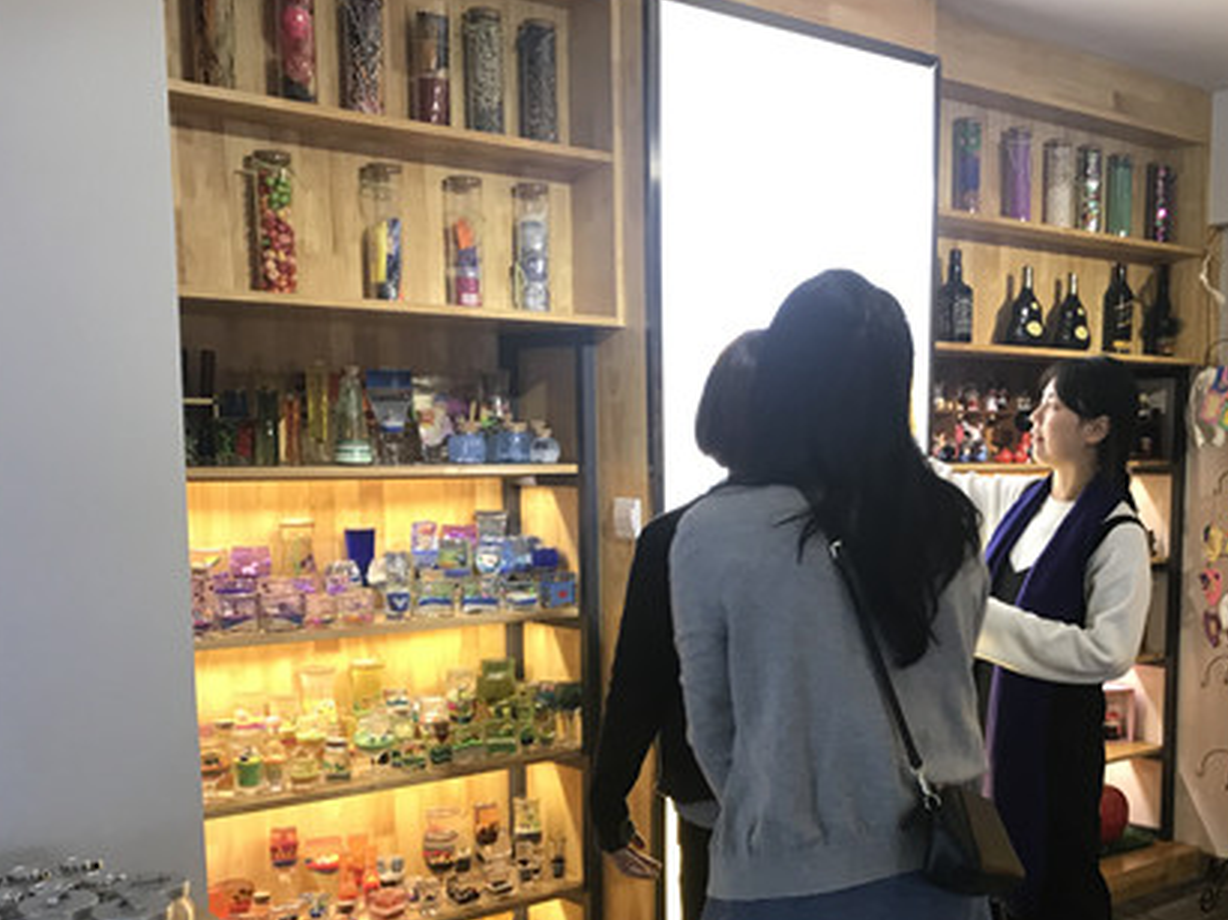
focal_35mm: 41
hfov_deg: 44.7
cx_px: 878
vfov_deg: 34.7
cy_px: 632
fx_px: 1454
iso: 40
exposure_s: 1/17
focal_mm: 3.99
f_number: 1.8
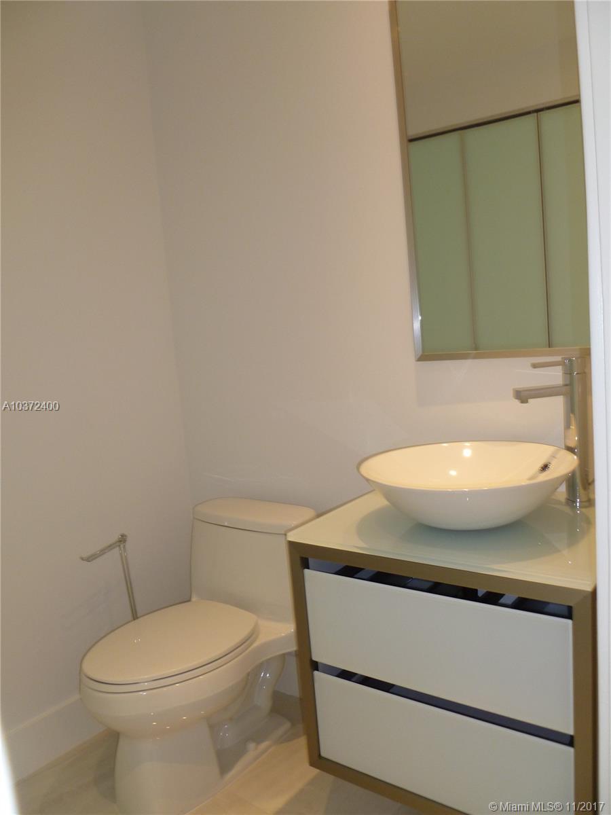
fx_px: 659
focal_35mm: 28
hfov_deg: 49.7
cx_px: 306
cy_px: 408
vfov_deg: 63.4
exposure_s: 1/30
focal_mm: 5
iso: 125
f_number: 3.3
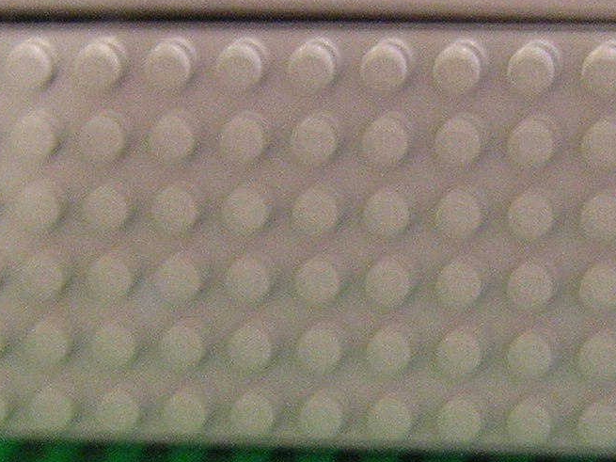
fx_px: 1566
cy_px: 246
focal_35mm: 88
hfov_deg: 22.0
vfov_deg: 16.8
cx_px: 487
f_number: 2.6
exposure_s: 1/1.3
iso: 400
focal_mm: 4.7
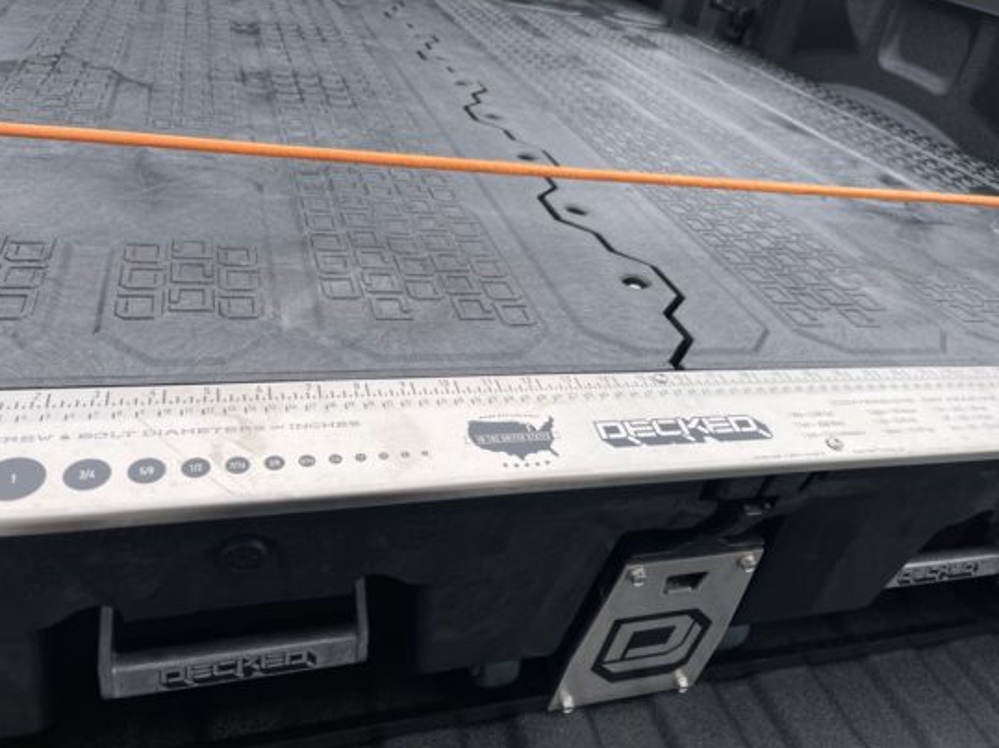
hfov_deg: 65.3
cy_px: 368
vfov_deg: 51.3
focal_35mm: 27
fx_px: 779
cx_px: 510
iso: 32
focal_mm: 5.1
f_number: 1.6
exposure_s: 1/945
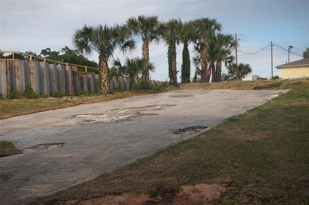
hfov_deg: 41.2
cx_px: 154
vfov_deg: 28.0
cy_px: 102
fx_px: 411
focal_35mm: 48
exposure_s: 1/1000
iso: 200
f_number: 5.6
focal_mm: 32
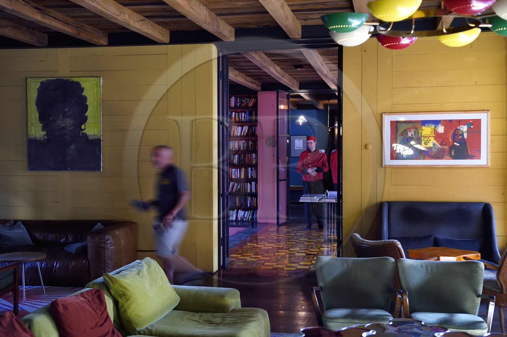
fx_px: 647
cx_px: 254
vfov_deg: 29.2
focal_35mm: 46
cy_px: 168
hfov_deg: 42.8
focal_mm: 46
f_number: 5
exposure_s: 1/8
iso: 800
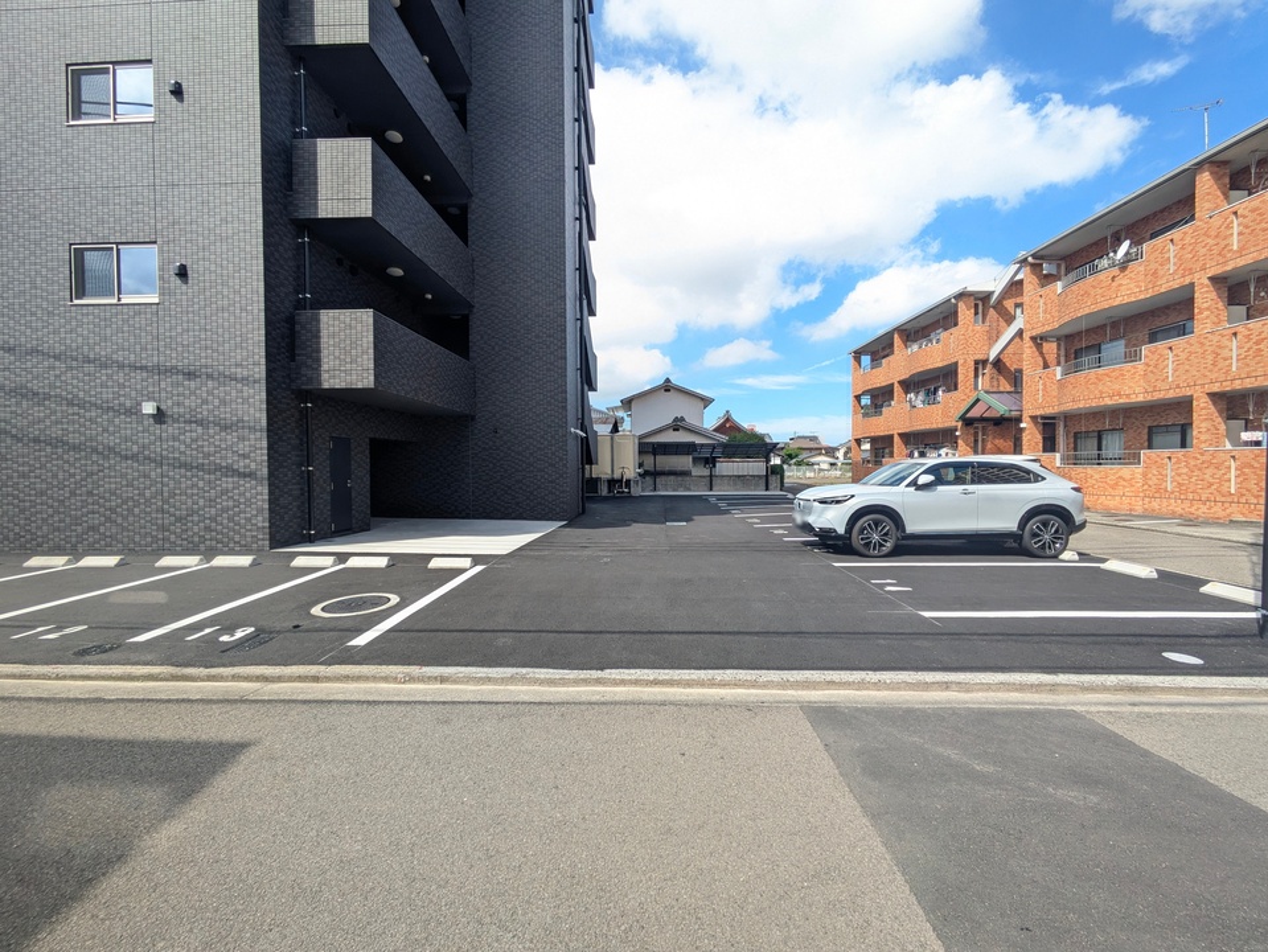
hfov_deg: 102.0
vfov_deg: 85.7
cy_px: 476
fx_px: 513
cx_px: 634
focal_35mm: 14
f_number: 2.2
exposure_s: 1/724
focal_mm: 1.83
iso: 49
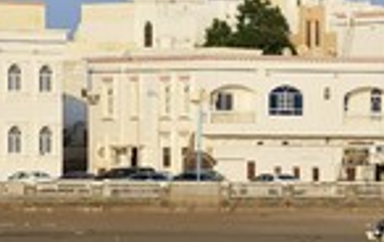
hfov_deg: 4.0
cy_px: 197
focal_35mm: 527
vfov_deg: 2.5
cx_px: 309
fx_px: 5528
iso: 200
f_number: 10
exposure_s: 1/320
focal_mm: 180
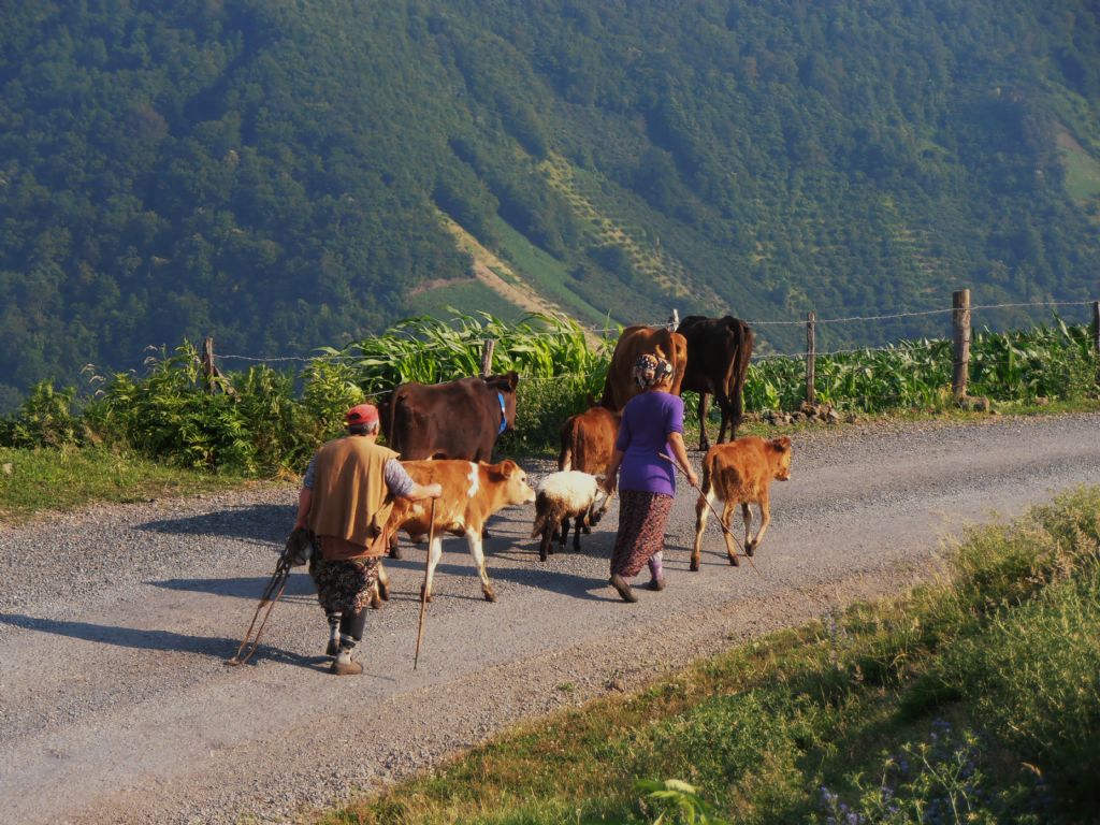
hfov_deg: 11.9
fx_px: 5275
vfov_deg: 8.9
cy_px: 412
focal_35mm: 166
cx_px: 550
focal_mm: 29.44
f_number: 5.9
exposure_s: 1/200
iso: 80
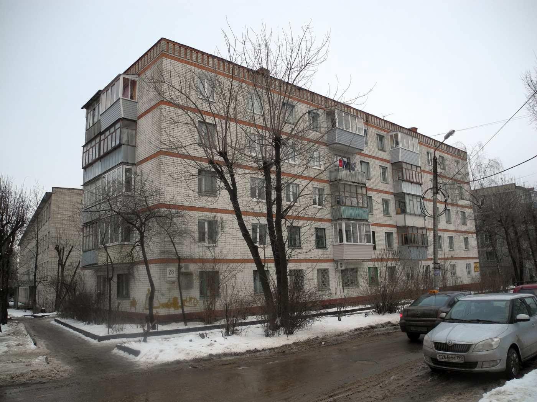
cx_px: 268
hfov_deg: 63.4
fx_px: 434
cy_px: 201
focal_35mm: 28
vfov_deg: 49.7
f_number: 2.8
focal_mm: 6
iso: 100
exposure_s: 1/200
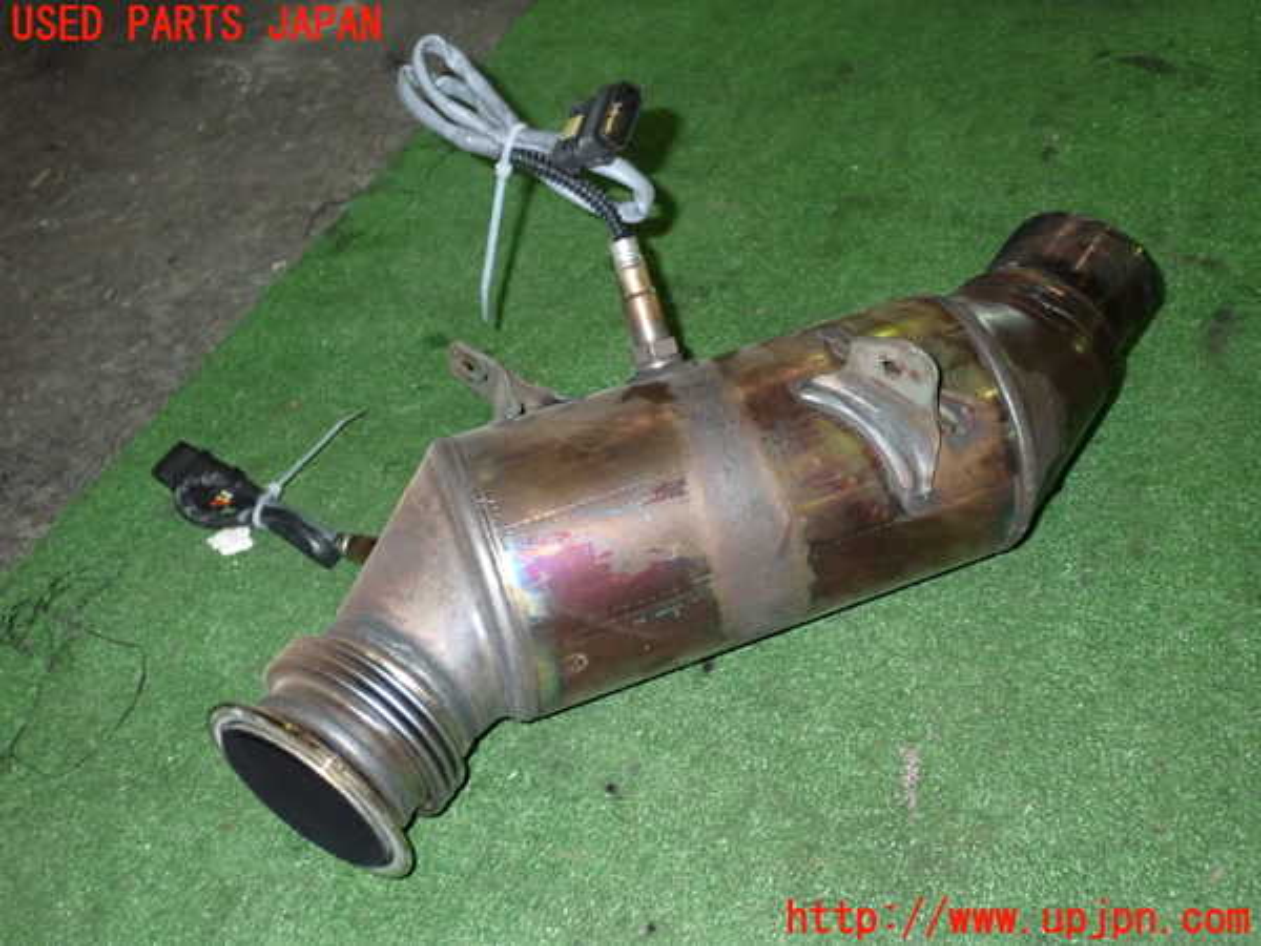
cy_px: 473
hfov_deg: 51.4
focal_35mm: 36
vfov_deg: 39.7
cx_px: 630
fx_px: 1311
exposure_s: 1/40
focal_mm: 6.37
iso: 800
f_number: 7.1
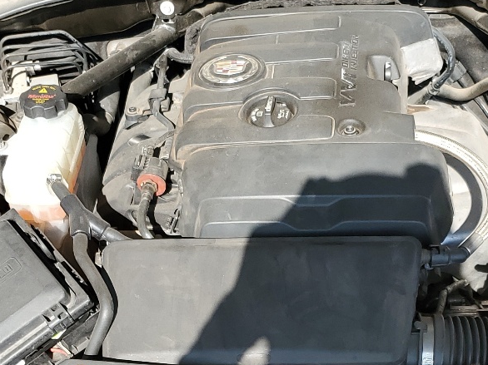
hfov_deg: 27.3
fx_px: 1001
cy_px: 407
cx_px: 305
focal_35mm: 71
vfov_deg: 19.8
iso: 50
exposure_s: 1/1000
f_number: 1.5
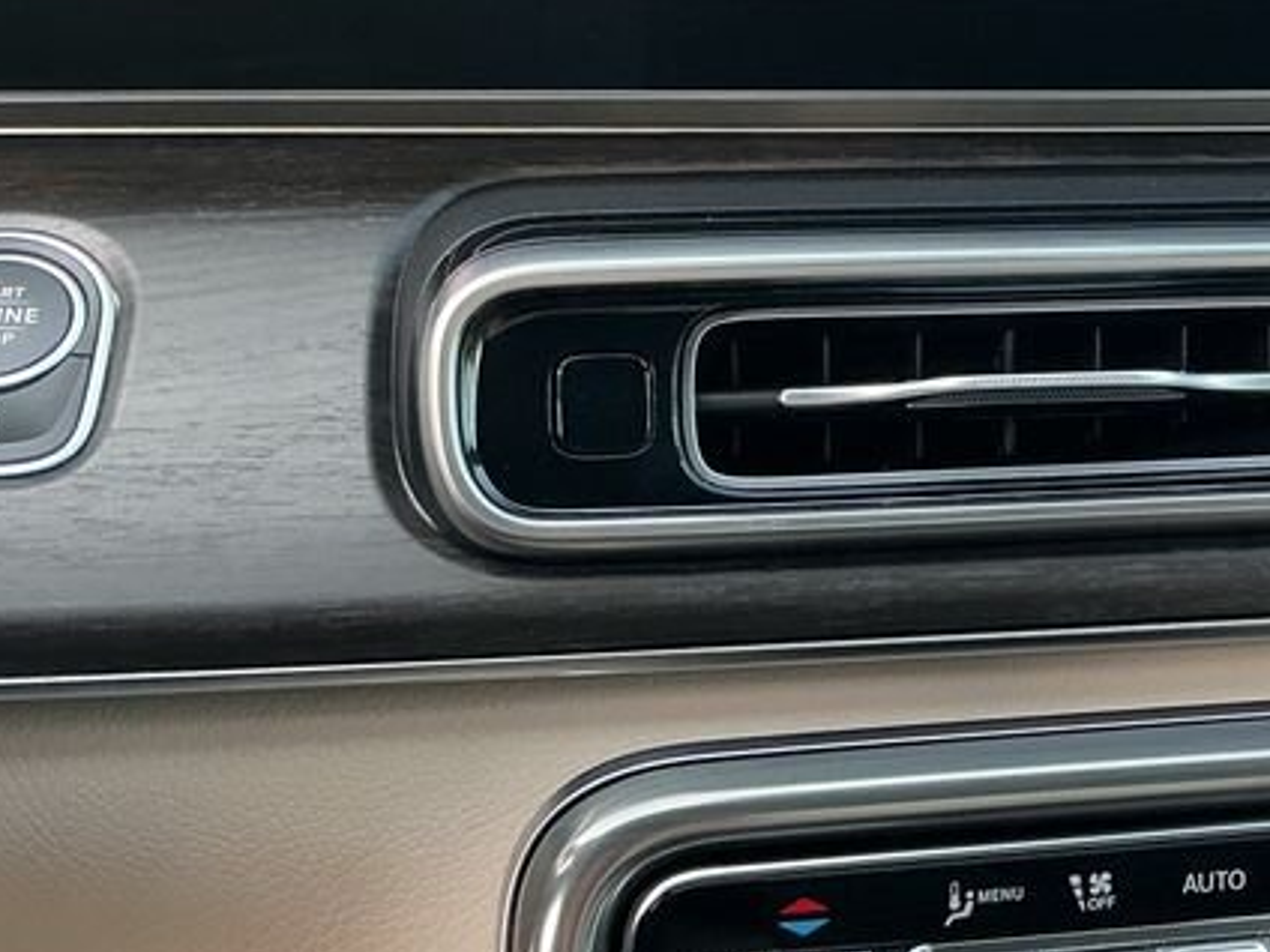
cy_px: 302
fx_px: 2568
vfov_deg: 20.9
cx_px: 1324
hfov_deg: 26.1
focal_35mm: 70
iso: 50
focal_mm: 3
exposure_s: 1/60
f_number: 1.8
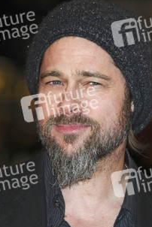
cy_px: 142
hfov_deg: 3.7
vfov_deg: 5.6
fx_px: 2323
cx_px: 82
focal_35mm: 368
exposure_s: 1/200
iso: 500
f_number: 4.5
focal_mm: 185
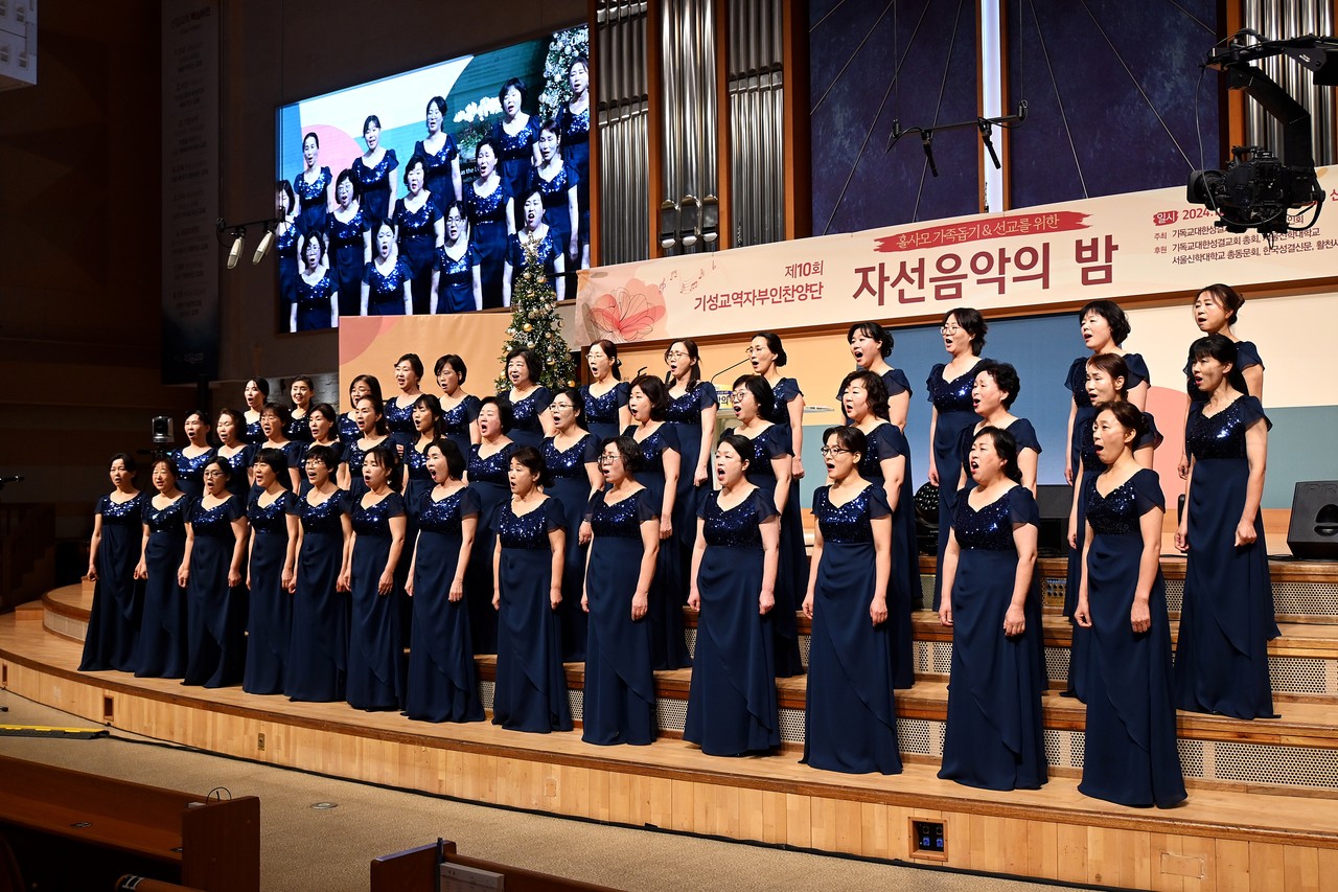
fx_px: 1393
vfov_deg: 35.5
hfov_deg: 51.3
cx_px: 669
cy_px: 446
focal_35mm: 38
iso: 720
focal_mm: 25
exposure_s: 1/125
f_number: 4.2
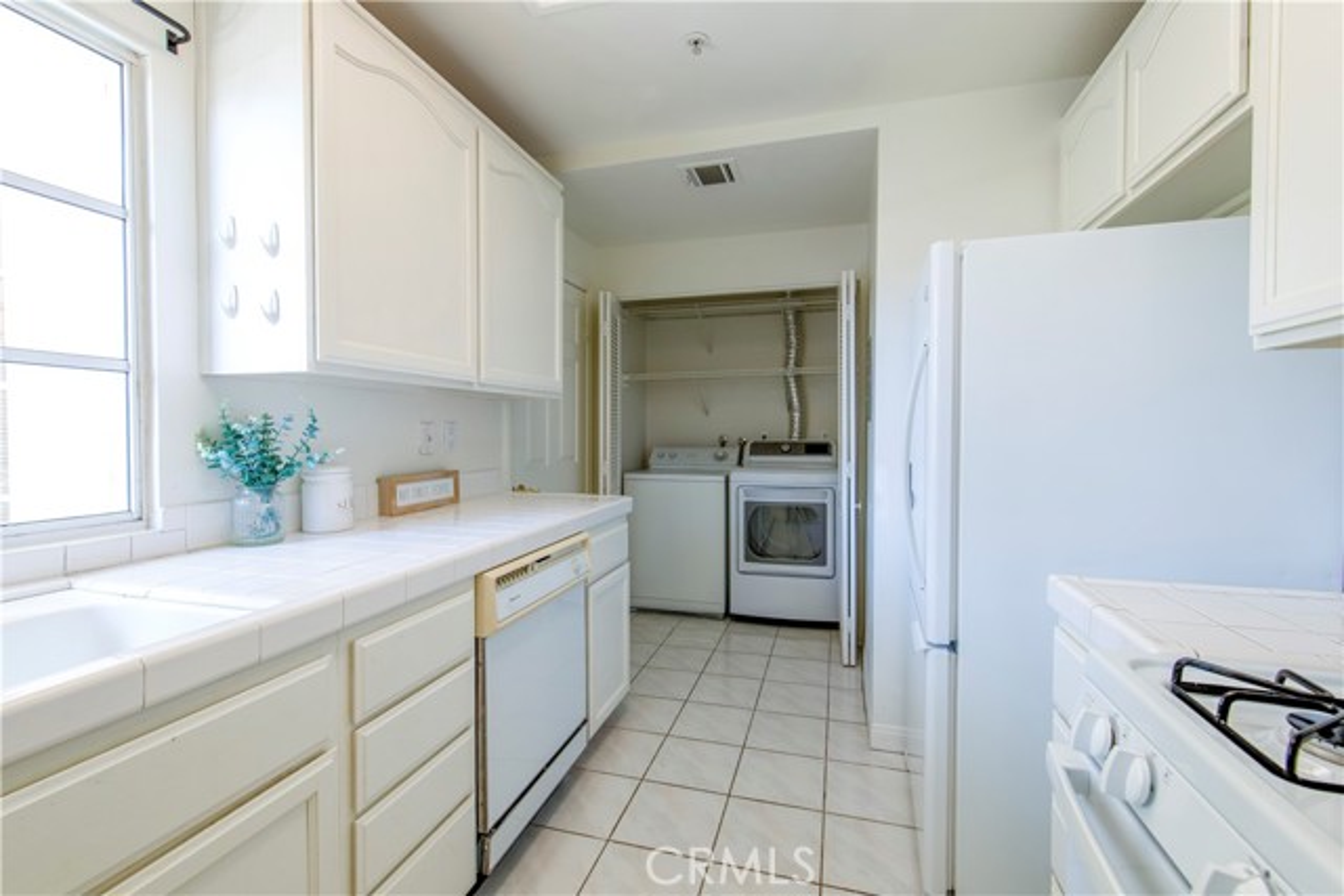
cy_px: 448
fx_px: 560
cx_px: 672
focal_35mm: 15
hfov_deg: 100.4
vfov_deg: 77.4
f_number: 5.6
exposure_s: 1/60
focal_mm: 15
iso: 400
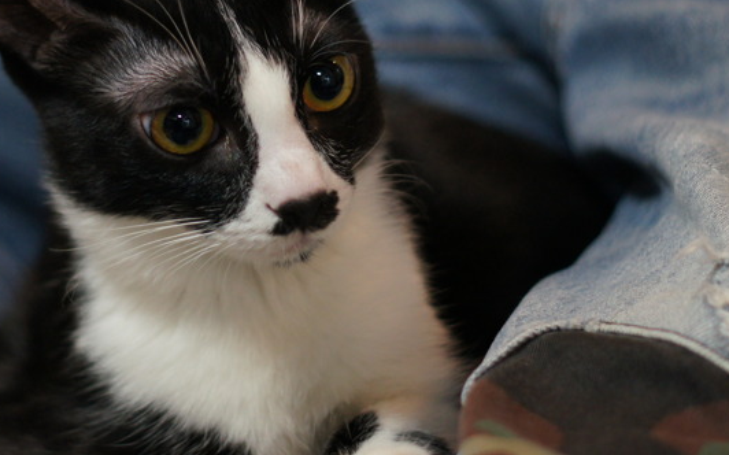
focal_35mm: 147
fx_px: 2919
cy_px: 111
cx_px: 243
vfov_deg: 8.9
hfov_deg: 14.2
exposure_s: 1/80
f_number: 2
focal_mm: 50
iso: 800
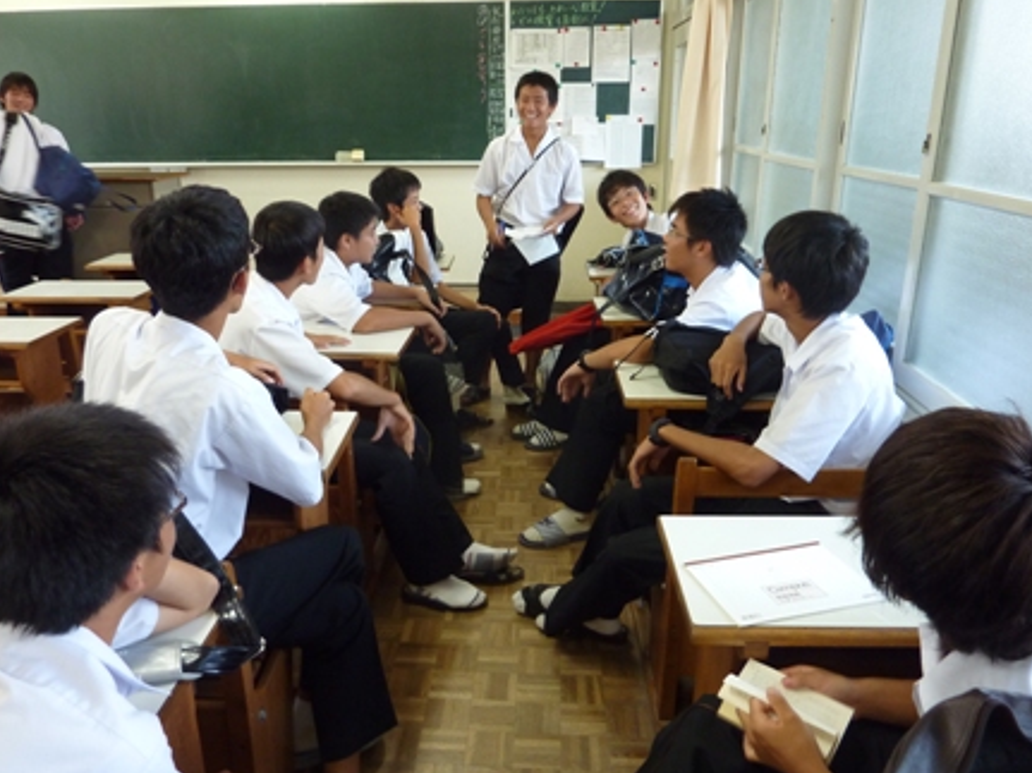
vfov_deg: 53.0
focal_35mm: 26
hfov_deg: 67.3
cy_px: 392
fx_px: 775
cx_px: 500
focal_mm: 4.1
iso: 200
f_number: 3.3
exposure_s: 1/30
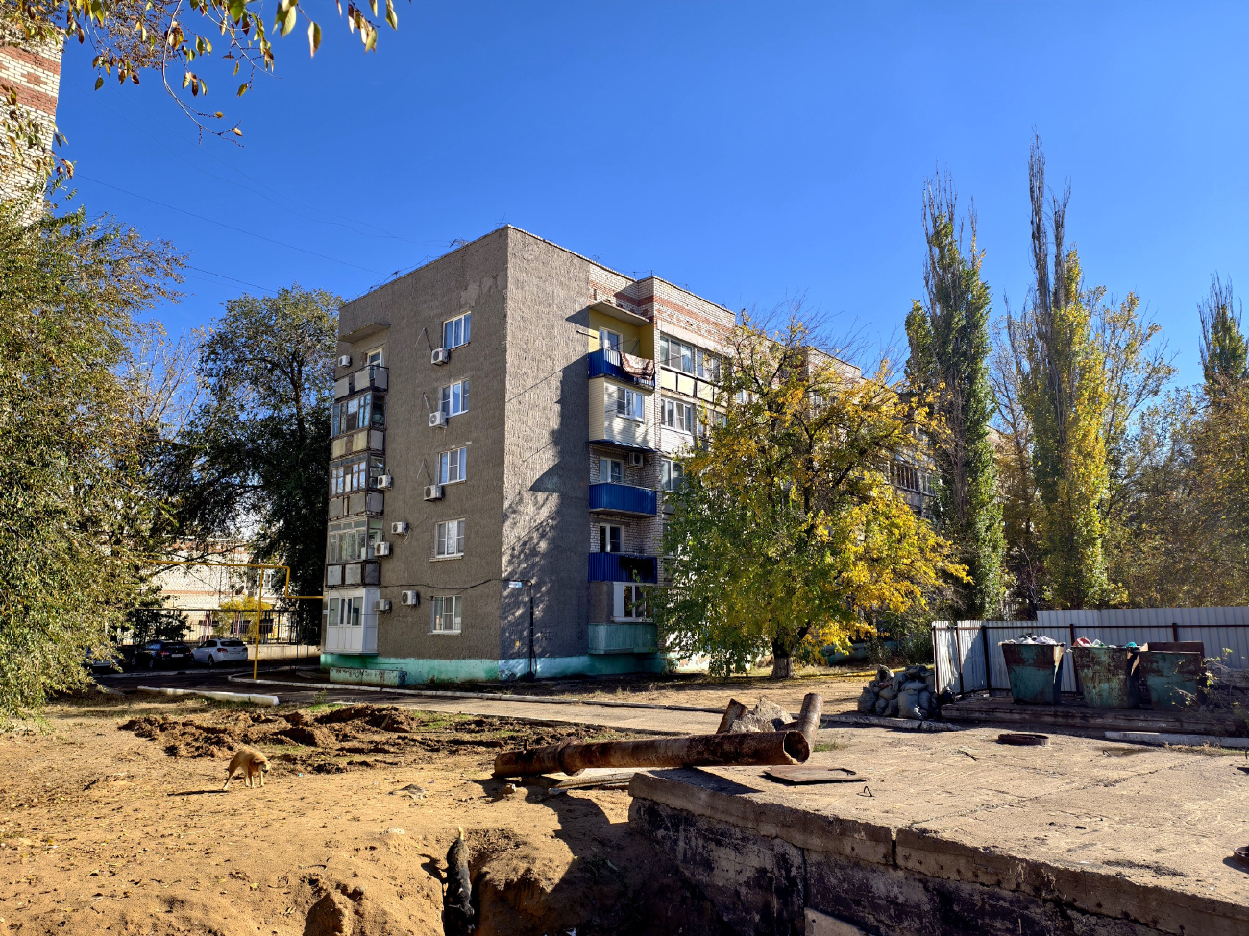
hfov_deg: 73.9
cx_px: 624
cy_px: 468
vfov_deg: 58.9
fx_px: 830
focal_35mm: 23
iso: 72
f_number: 1.57
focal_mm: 6.54
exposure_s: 1/1957
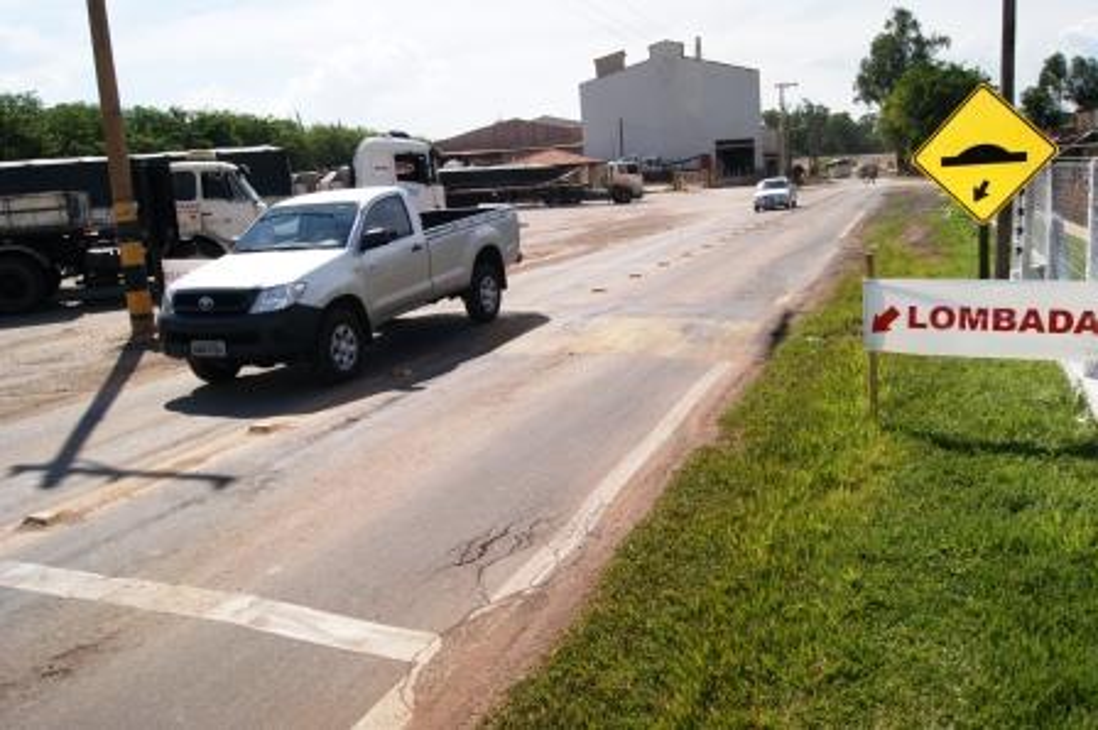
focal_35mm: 30
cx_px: 549
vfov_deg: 43.5
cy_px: 365
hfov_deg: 62.0
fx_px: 914
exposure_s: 1/160
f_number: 16
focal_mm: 20
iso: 100
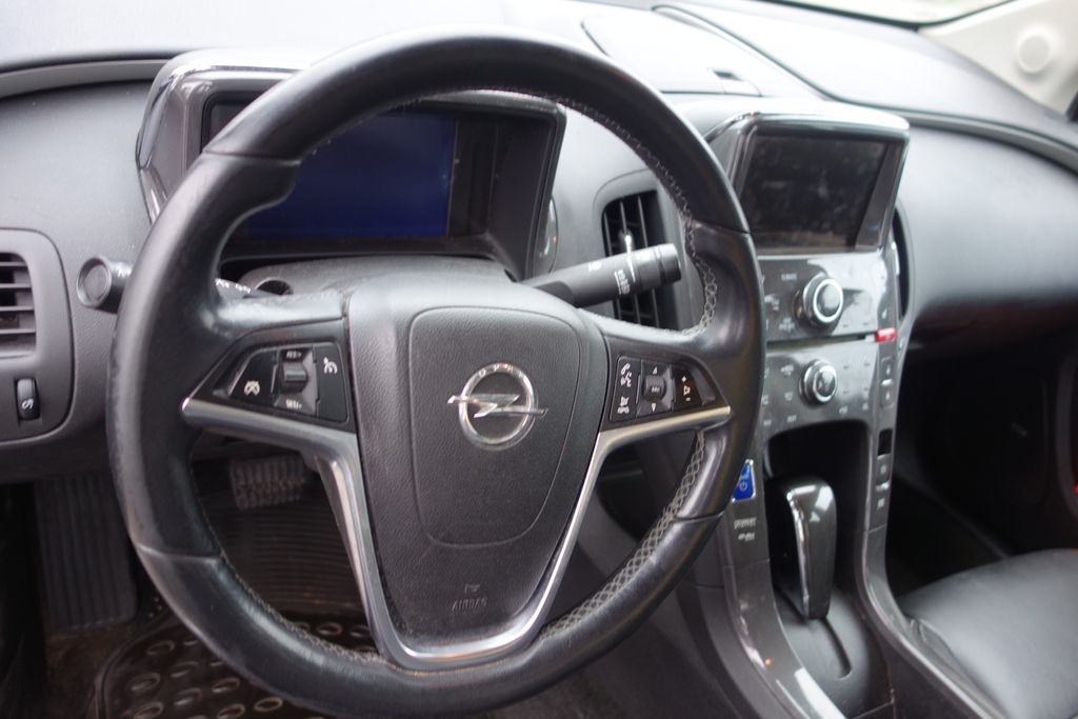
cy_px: 360
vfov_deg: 46.4
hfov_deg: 65.5
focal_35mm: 28
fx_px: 839
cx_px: 539
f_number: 1.8
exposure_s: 1/40
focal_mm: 10.4
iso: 125
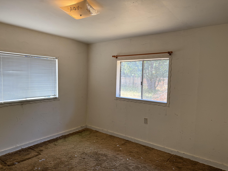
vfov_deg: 56.8
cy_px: 86
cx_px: 114
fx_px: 158
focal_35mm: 24
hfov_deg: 71.6
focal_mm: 6.76
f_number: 1.78
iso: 100
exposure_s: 1/243
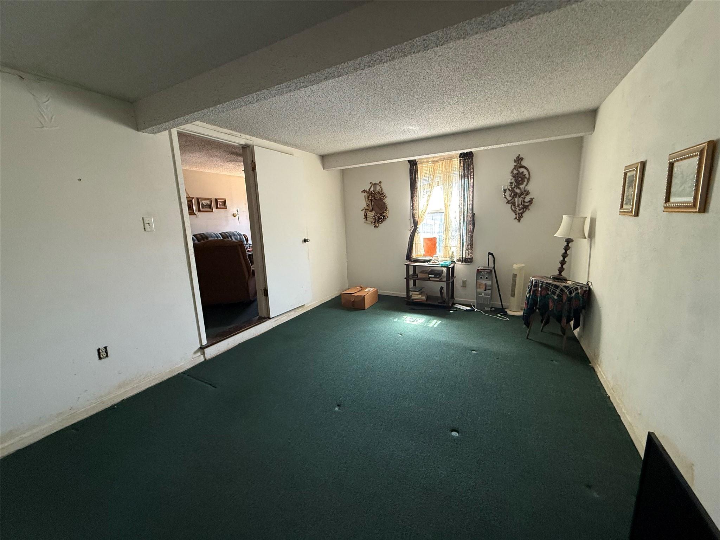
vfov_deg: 85.7
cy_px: 270
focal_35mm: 14
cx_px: 360
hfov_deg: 102.1
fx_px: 291
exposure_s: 1/60
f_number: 2.2
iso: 320
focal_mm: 2.22
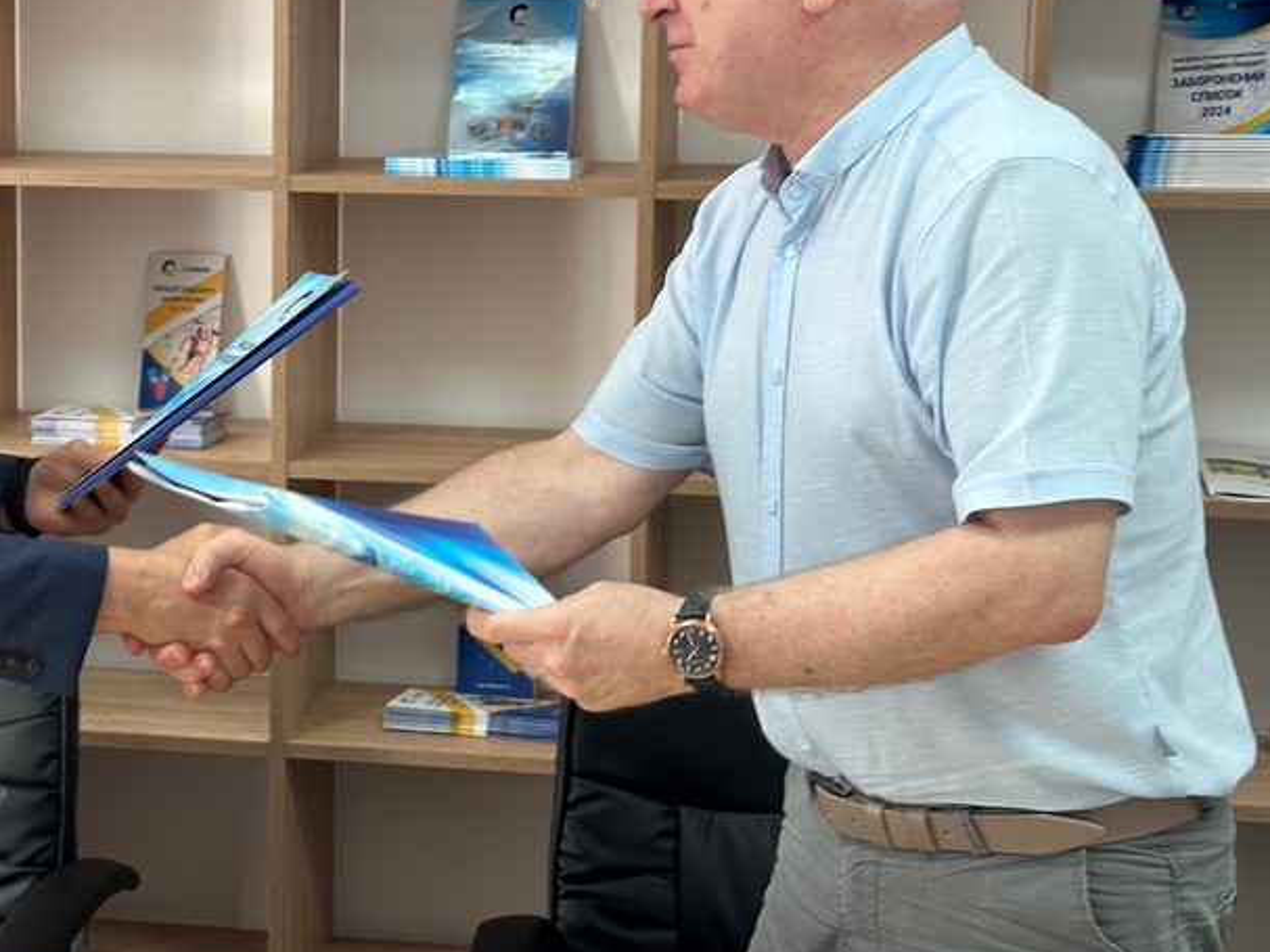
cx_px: 333
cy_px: 375
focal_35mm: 81
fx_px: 2971
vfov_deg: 18.2
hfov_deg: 23.9
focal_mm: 6.86
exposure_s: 1/50
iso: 125
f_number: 1.78
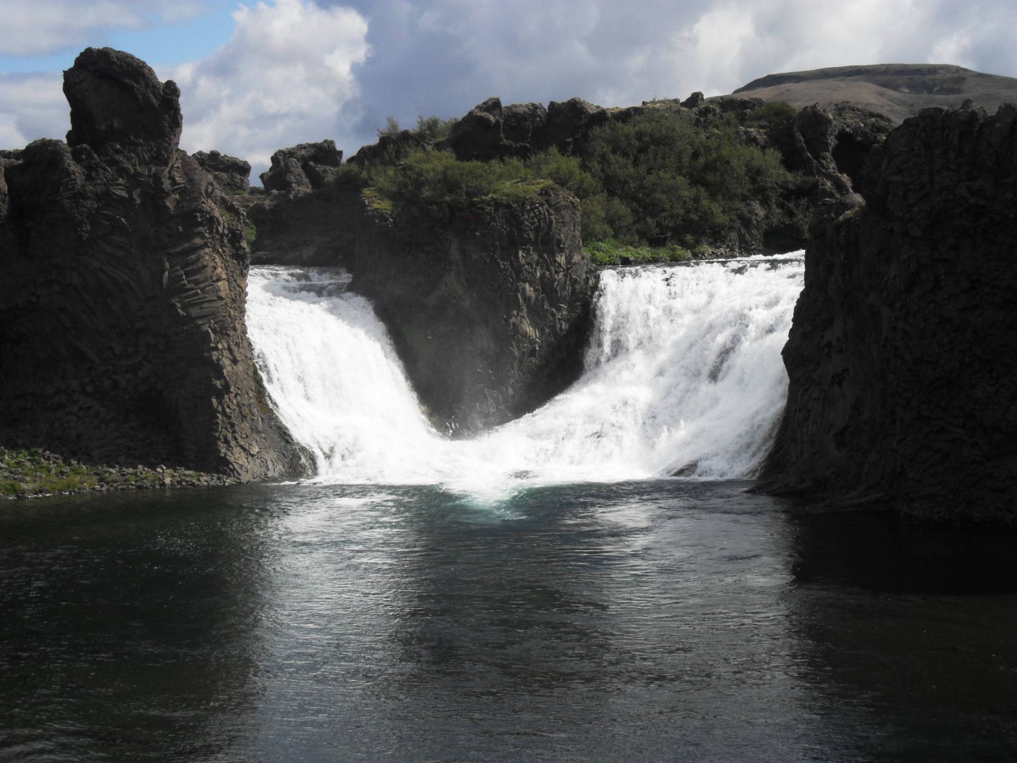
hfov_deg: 25.0
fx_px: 2292
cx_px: 510
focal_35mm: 78
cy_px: 384
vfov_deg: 18.9
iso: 100
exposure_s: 1/125
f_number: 12.8
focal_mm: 13.6
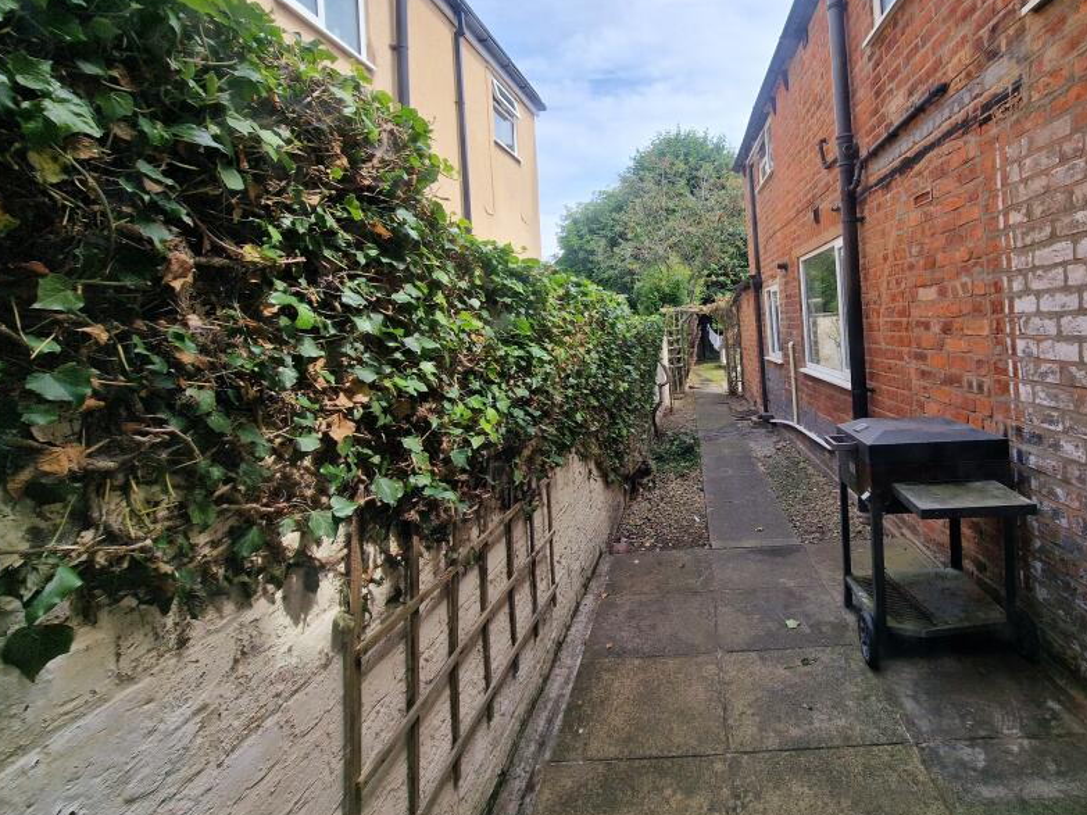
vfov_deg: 73.9
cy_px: 324
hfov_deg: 89.4
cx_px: 673
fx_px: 534
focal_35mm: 17
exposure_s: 1/1036
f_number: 2.2
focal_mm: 2.2
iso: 50
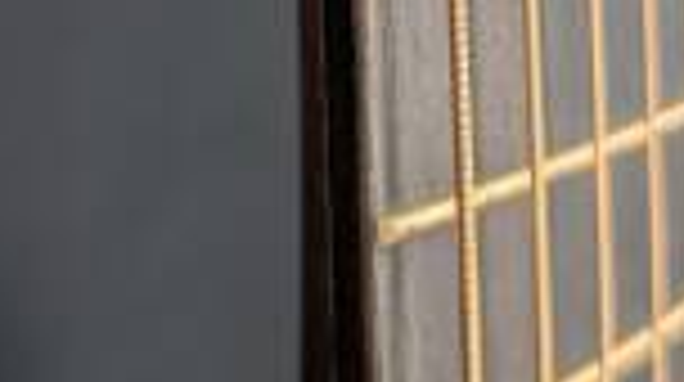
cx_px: 335
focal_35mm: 69
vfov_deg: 16.6
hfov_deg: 30.6
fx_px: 1250
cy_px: -81
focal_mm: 6.9
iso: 171
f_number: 1.68
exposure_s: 1/60
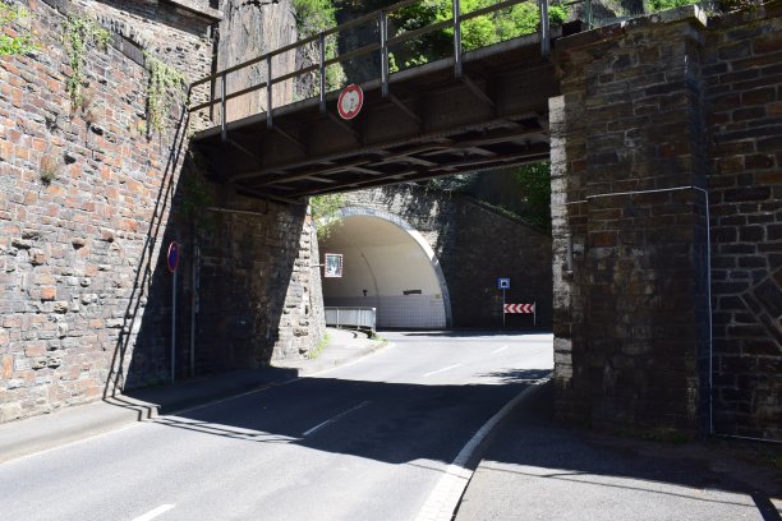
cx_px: 391
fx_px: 684
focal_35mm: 32
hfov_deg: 59.5
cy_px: 260
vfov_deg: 41.7
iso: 400
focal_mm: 21
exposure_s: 1/200
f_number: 10
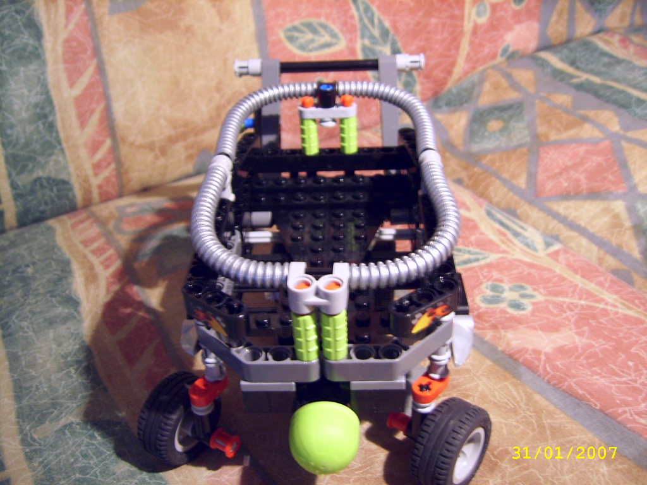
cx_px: 324
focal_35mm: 35
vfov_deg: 40.7
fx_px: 654
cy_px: 242
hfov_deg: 52.6
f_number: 2.8
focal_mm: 5.95
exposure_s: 1
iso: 100
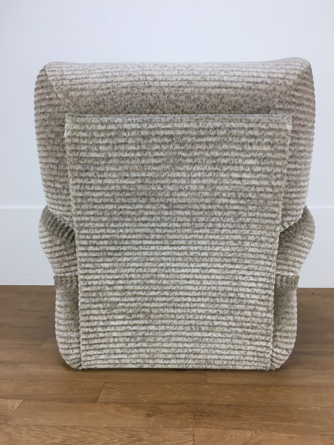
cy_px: 222
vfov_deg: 61.7
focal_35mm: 29
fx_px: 373
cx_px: 167
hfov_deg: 48.2
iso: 25
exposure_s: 1/33
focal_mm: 4.15
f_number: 2.2
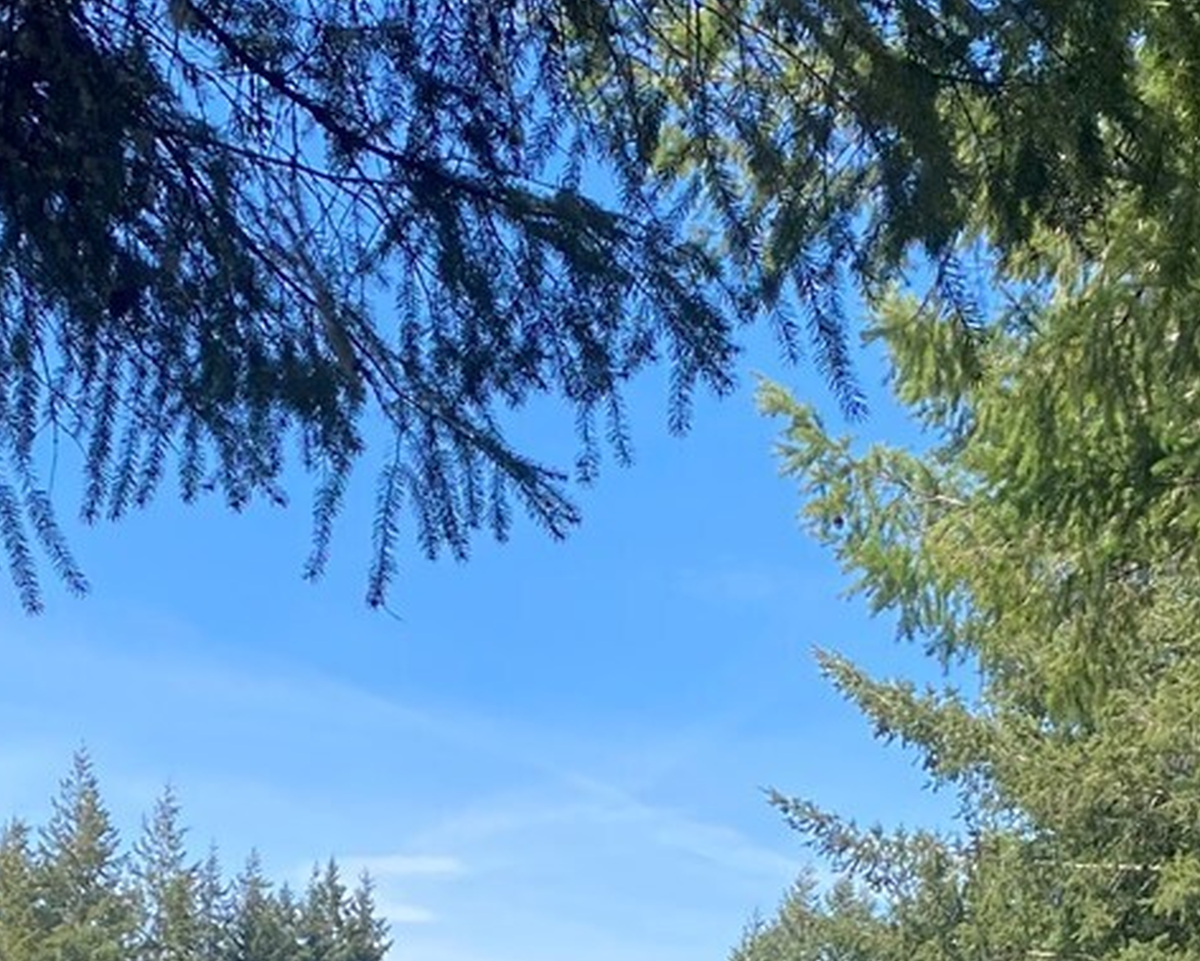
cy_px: 1190
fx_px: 3056
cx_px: 737
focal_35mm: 86
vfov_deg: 17.0
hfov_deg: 22.2
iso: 32
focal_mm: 4.25
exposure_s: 1/864
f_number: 1.8
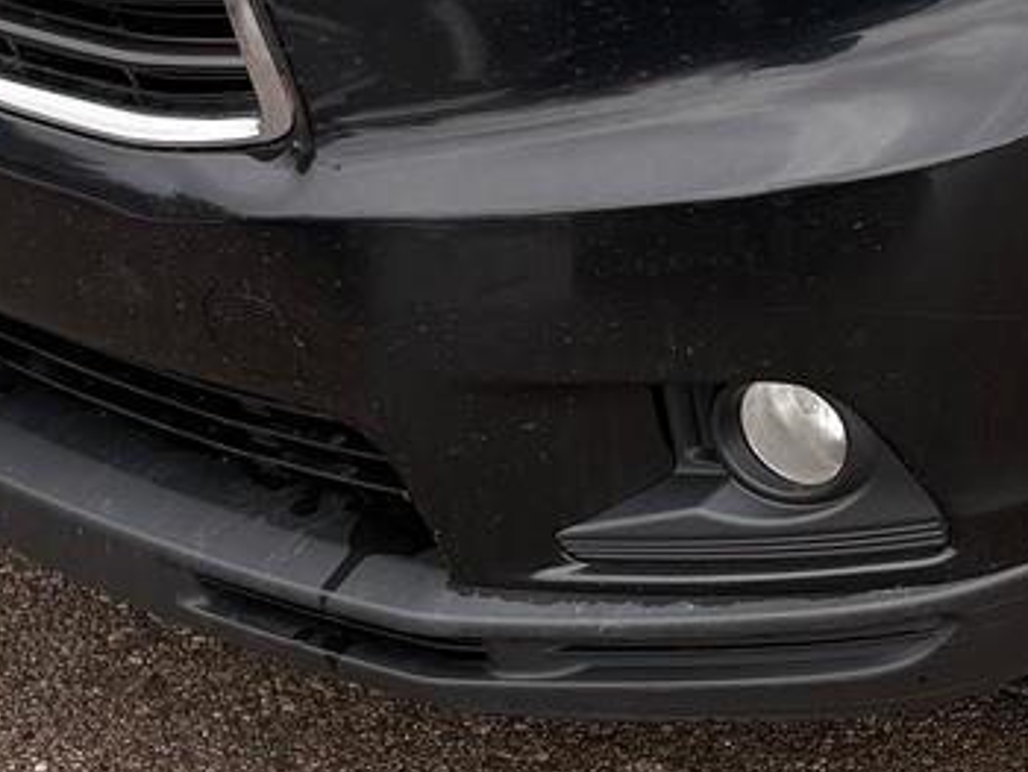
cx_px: 999
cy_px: -100
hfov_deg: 20.1
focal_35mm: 95
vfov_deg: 15.1
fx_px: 2823
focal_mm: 5.96
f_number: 1.6
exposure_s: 1/539
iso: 50
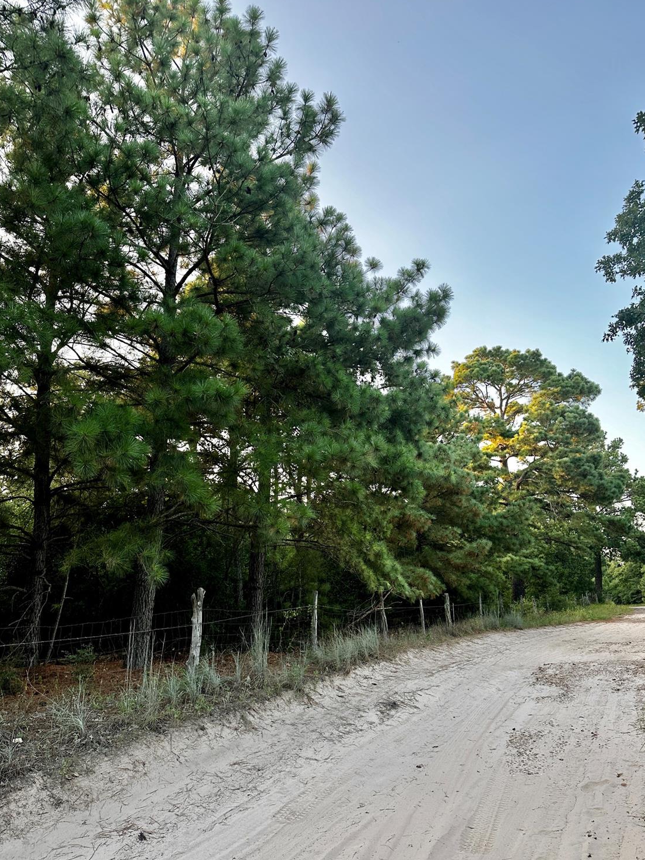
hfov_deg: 54.9
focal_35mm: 25
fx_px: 621
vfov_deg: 69.4
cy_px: 441
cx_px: 323
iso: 64
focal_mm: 6.86
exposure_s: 1/186
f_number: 1.78
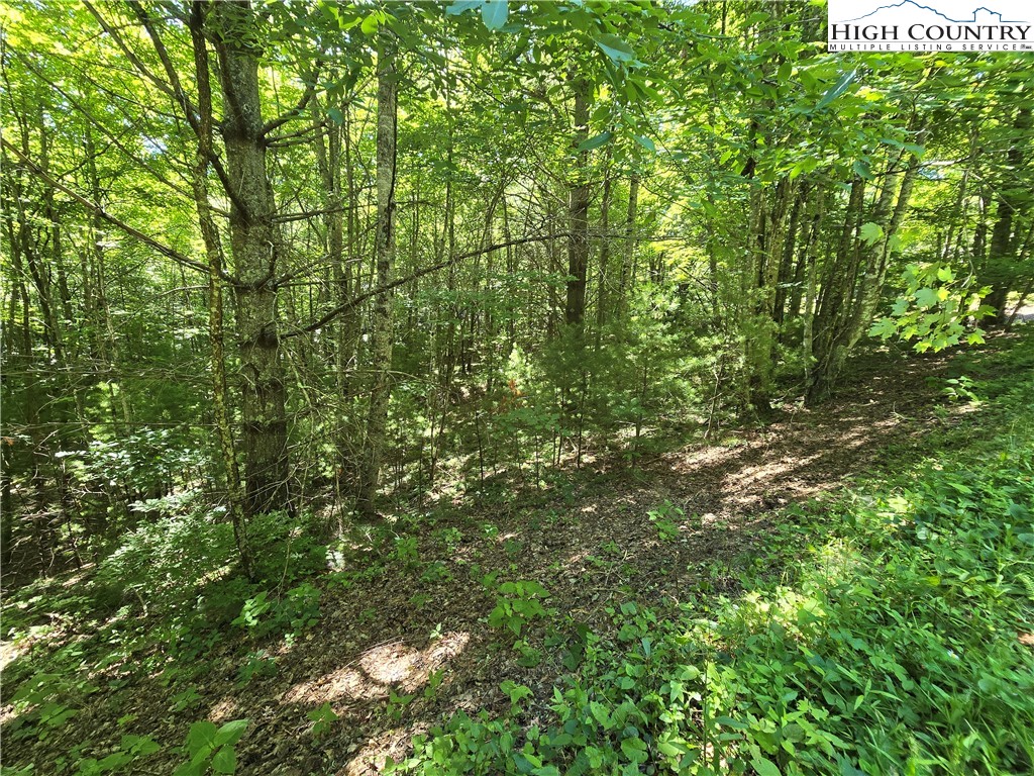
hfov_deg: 106.2
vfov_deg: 89.9
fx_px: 388
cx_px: 517
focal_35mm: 13
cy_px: 388
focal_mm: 2.2
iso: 64
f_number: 2.2
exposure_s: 1/60
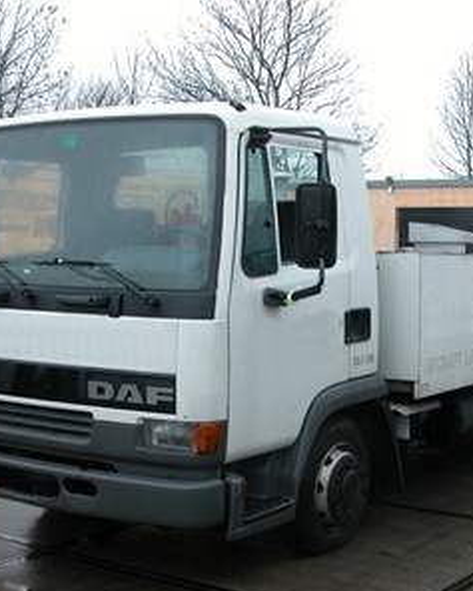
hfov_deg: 24.4
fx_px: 1084
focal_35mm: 62
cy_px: 333
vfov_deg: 30.4
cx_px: 327
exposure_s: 1/45.6
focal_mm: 10.7
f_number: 2.9
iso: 100
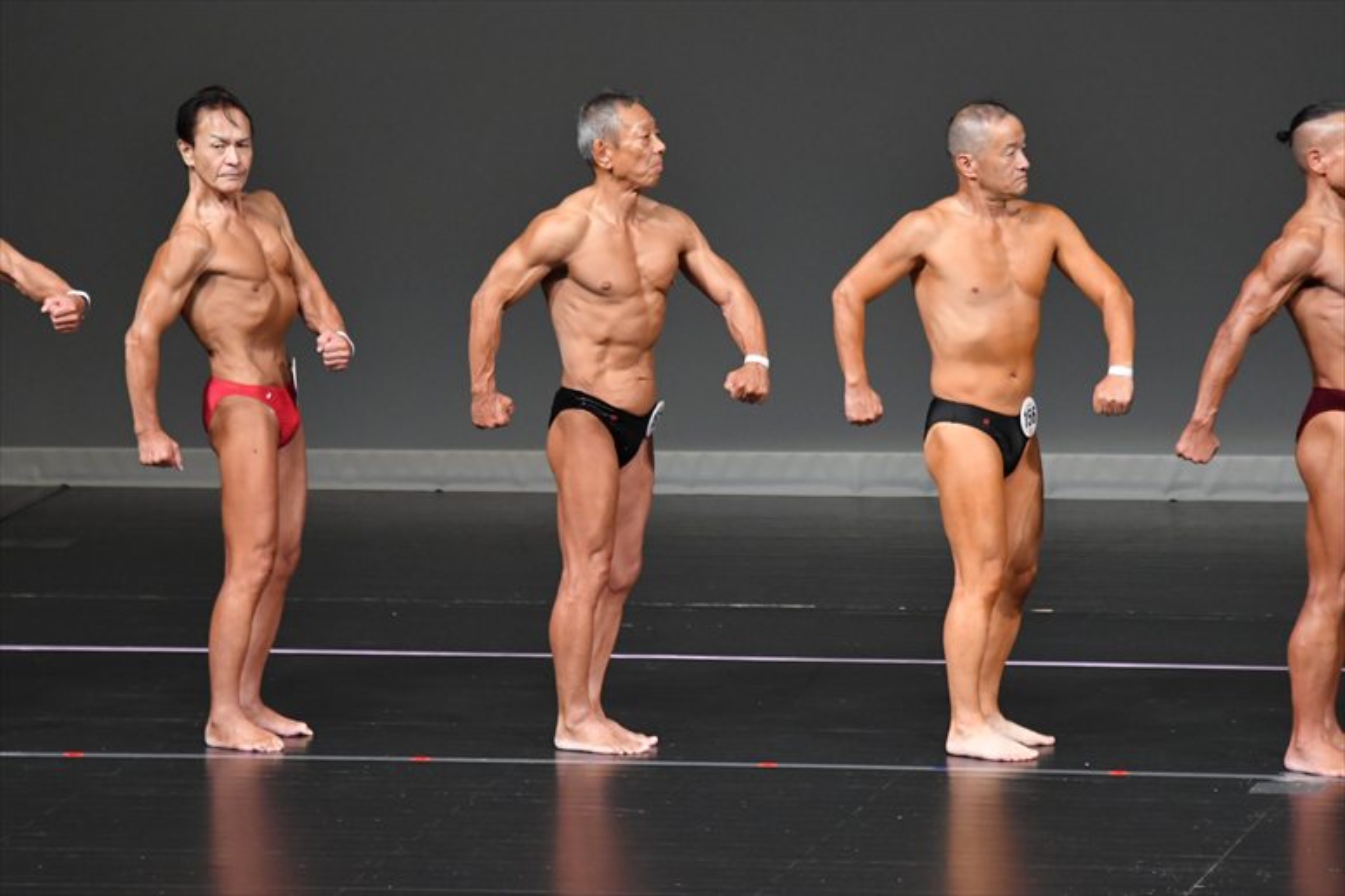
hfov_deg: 6.5
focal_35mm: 315
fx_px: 11763
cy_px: 448
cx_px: 672
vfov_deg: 4.4
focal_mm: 210
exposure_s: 1/400
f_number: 5.6
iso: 4000
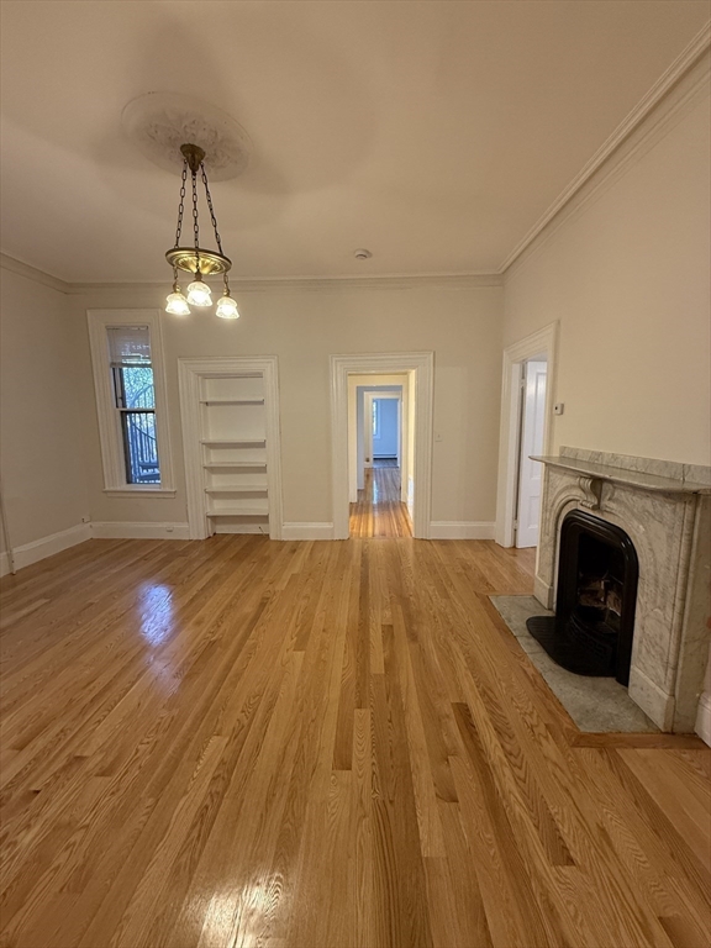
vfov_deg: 102.1
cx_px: 356
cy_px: 474
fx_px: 383
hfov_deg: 85.7
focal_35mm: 14
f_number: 2.2
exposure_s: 1/60
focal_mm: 2.22
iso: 250
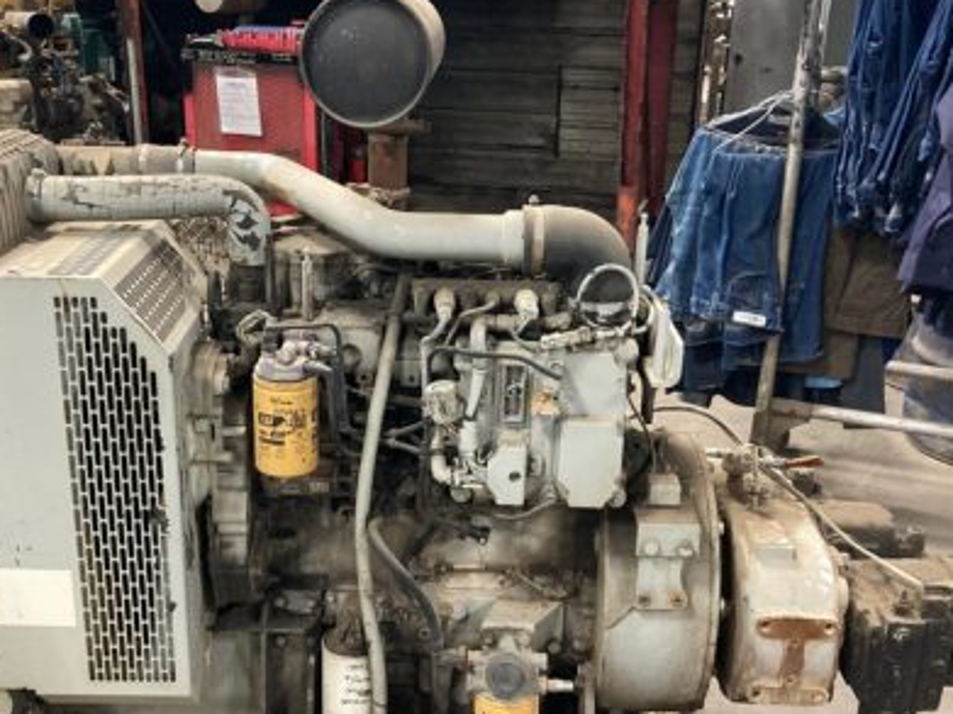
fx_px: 1183
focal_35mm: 43
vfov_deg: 33.5
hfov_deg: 43.8
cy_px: 397
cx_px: 424
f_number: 1.8
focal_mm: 3.99
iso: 320
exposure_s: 1/40
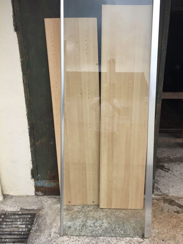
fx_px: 226
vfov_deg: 56.7
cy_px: 112
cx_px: 100
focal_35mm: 32
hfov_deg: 44.1
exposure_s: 1/964
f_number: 2.2
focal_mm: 4.15
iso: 32
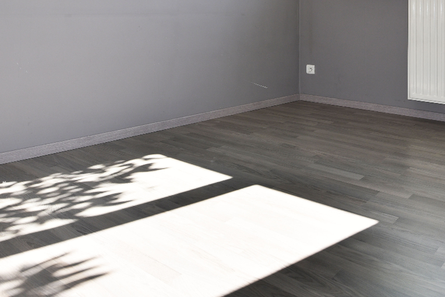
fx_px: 445
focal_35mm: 36
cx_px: 268
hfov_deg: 52.7
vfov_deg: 33.7
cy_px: 1
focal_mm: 17
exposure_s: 1/125
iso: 110
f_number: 5.6
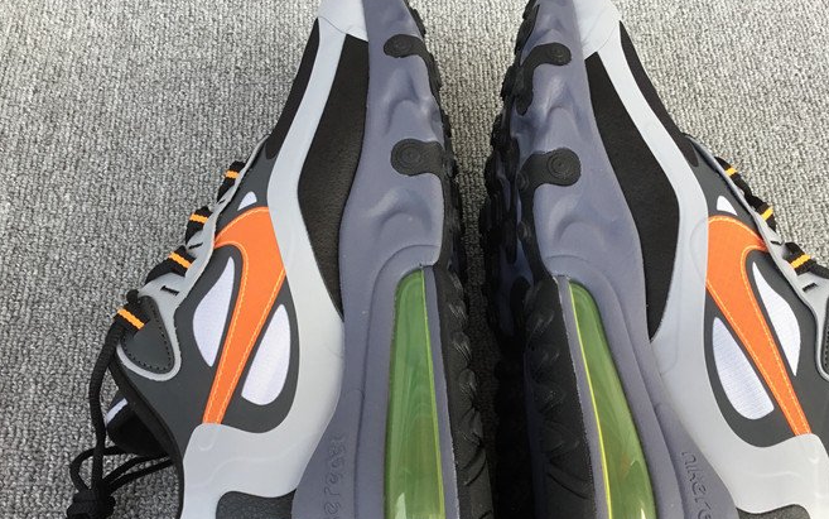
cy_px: 333
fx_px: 1017
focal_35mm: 45
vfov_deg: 28.5
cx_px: 433
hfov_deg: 44.3
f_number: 2.4
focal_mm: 3.3
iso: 25
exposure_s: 1/102
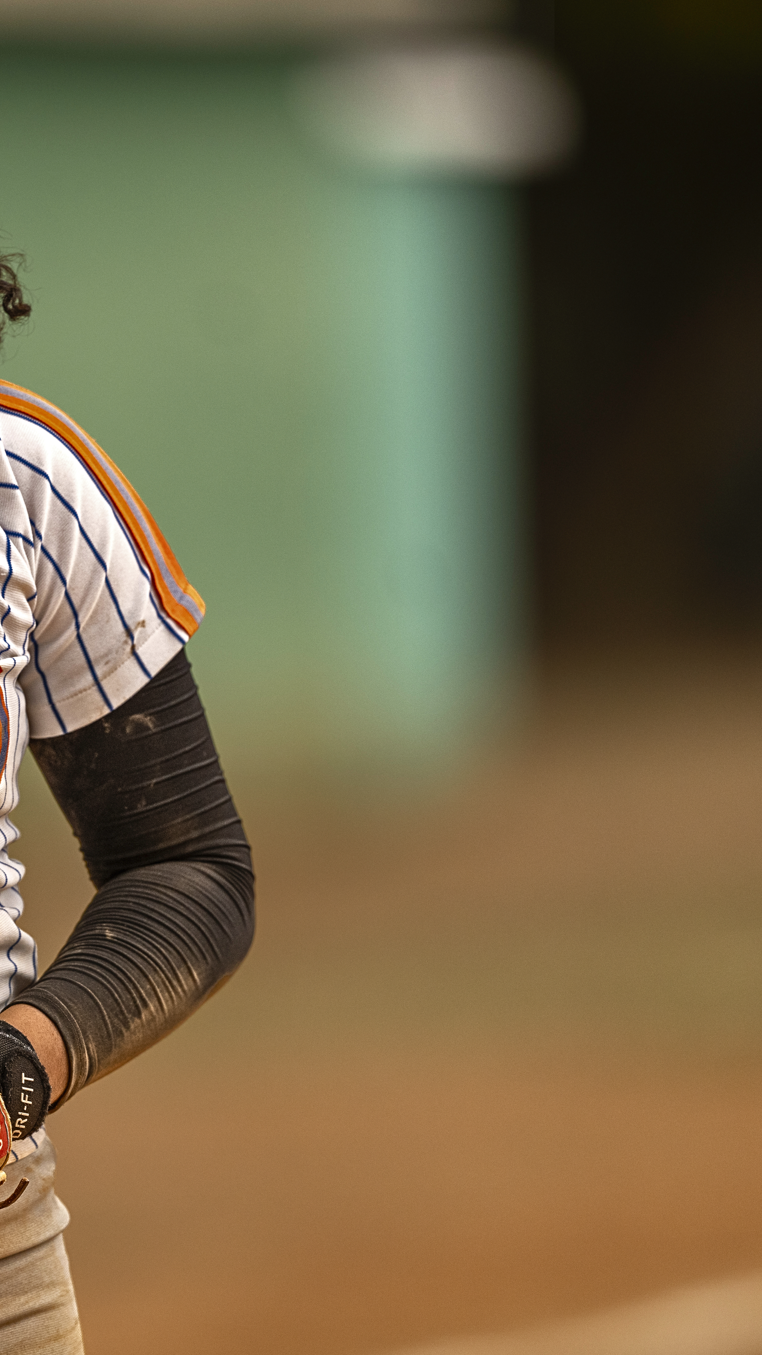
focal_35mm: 497
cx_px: 48
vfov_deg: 4.3
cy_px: 676
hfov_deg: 2.4
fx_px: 17852
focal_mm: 300
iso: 500
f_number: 2.8
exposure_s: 1/1250
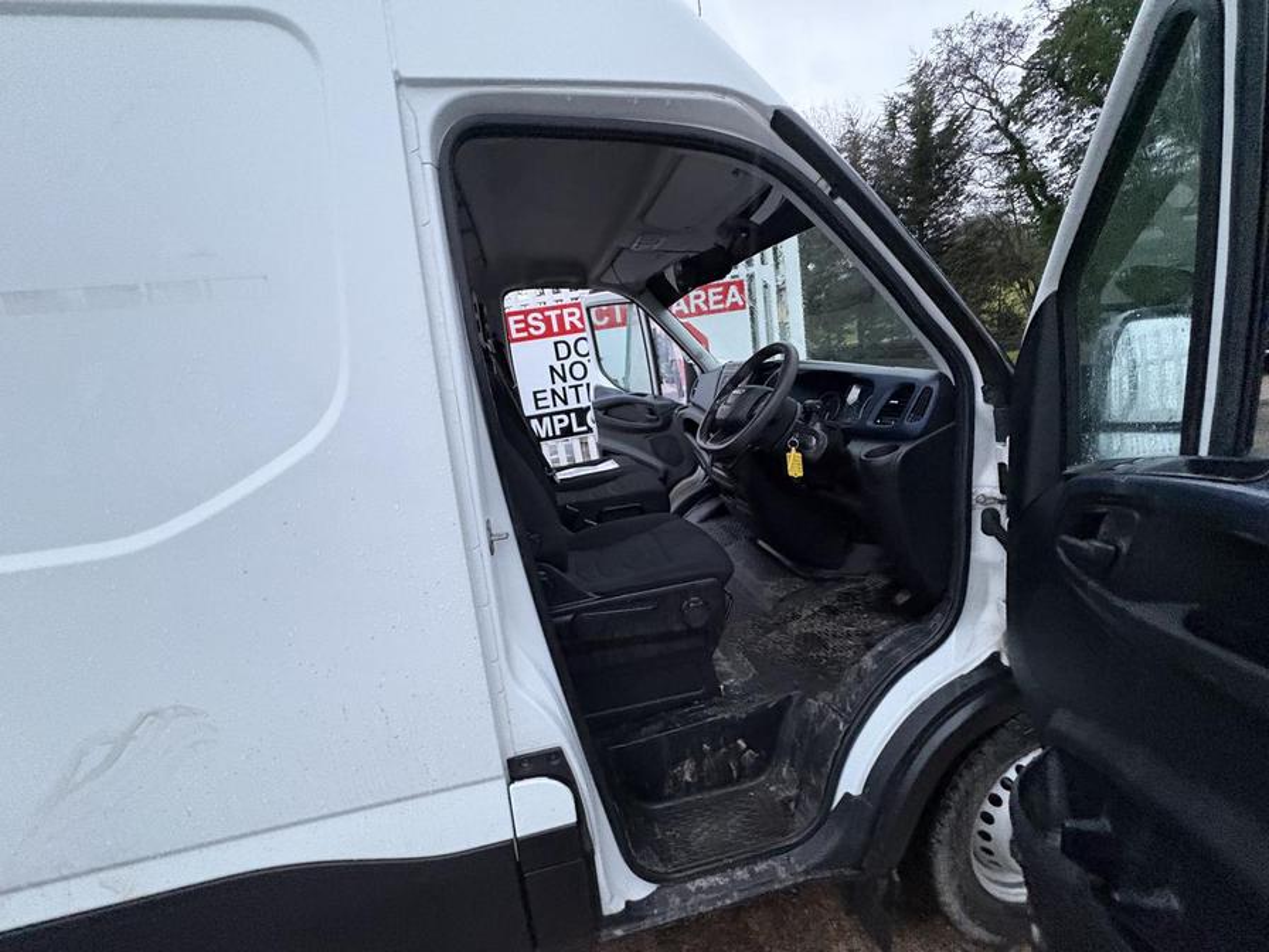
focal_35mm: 14
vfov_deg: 85.7
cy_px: 476
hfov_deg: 102.1
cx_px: 634
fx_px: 513
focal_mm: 2.22
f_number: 2.2
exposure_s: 1/53
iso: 1000
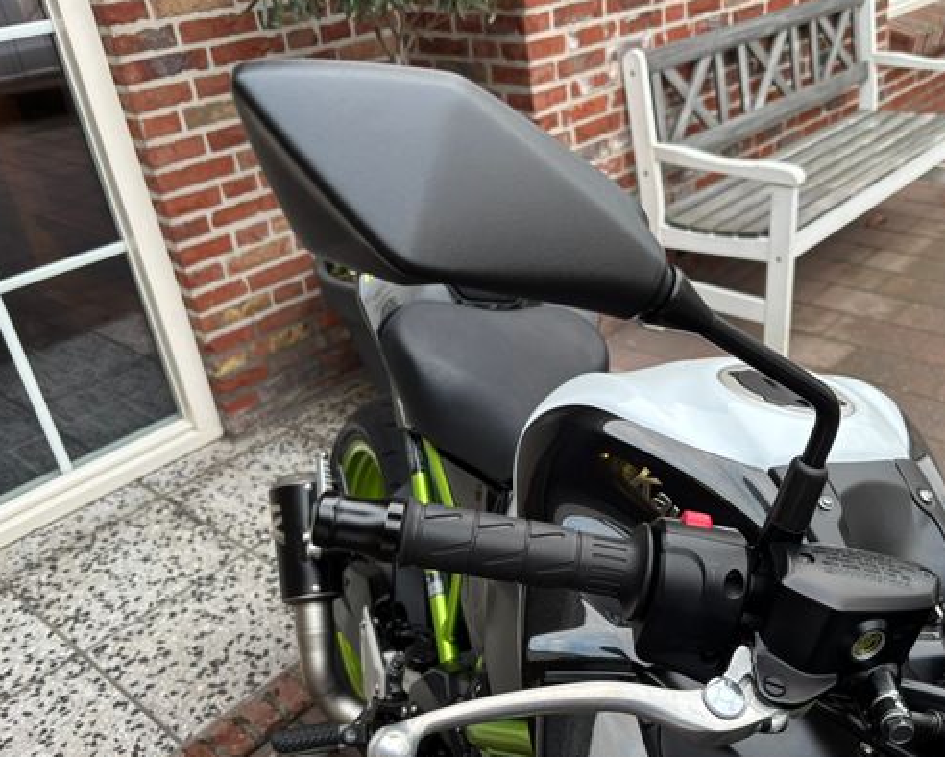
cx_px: 605
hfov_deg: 53.4
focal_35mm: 33
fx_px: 923
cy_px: 417
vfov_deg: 44.5
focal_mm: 5.96
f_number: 1.6
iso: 160
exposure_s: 1/50
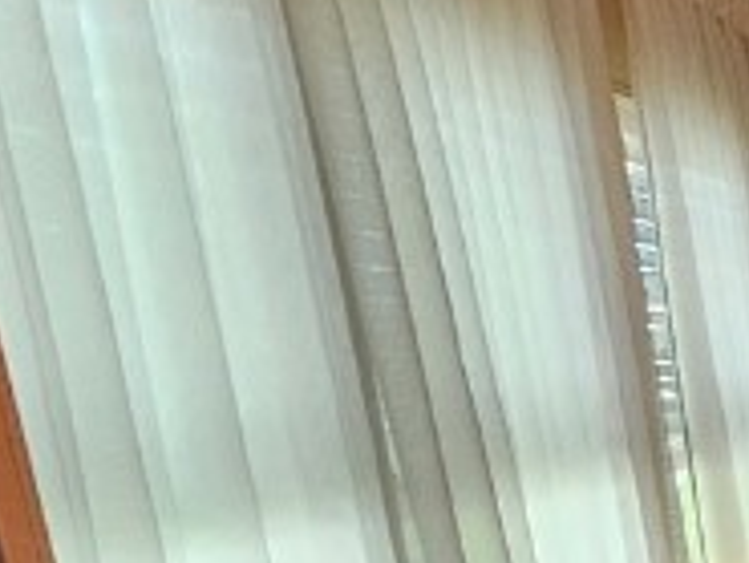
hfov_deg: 15.6
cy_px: 668
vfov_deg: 19.3
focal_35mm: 72
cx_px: 1745
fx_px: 1559
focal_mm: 2.2
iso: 200
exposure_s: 1/60
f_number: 2.2
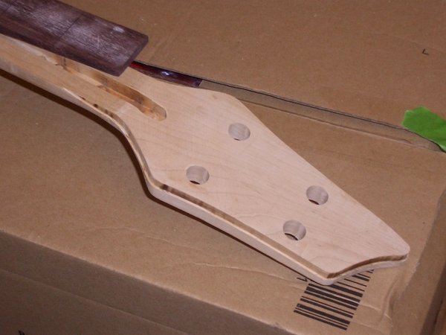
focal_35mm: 74
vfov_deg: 19.9
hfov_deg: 26.3
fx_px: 953
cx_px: 223
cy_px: 168
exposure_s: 1/40
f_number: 3.9
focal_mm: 12.2
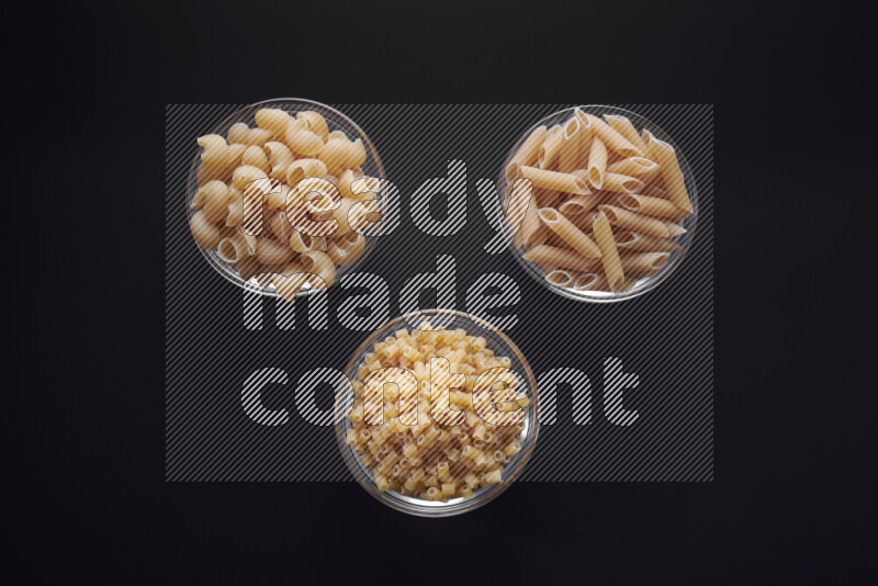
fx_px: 1220
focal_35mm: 50
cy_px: 293
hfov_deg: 39.6
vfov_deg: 27.0
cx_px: 439
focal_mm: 50
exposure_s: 1/100
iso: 100
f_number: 8
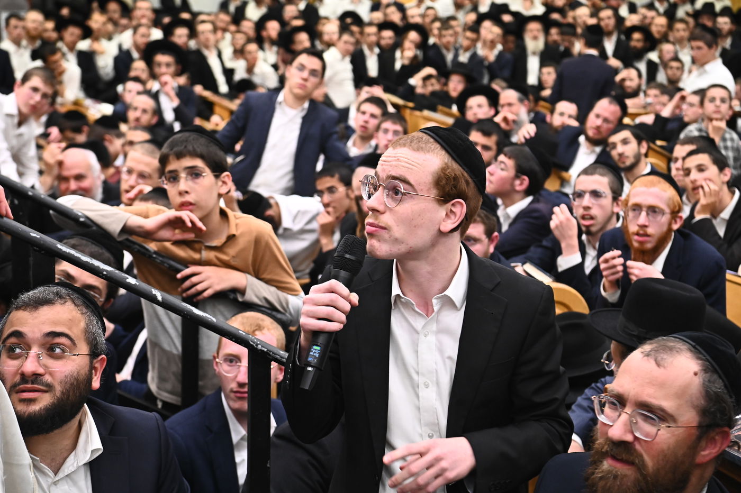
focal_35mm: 70
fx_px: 1440
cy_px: 246
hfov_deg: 28.9
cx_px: 370
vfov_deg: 19.4
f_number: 5.6
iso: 3200
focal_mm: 70
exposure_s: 1/200
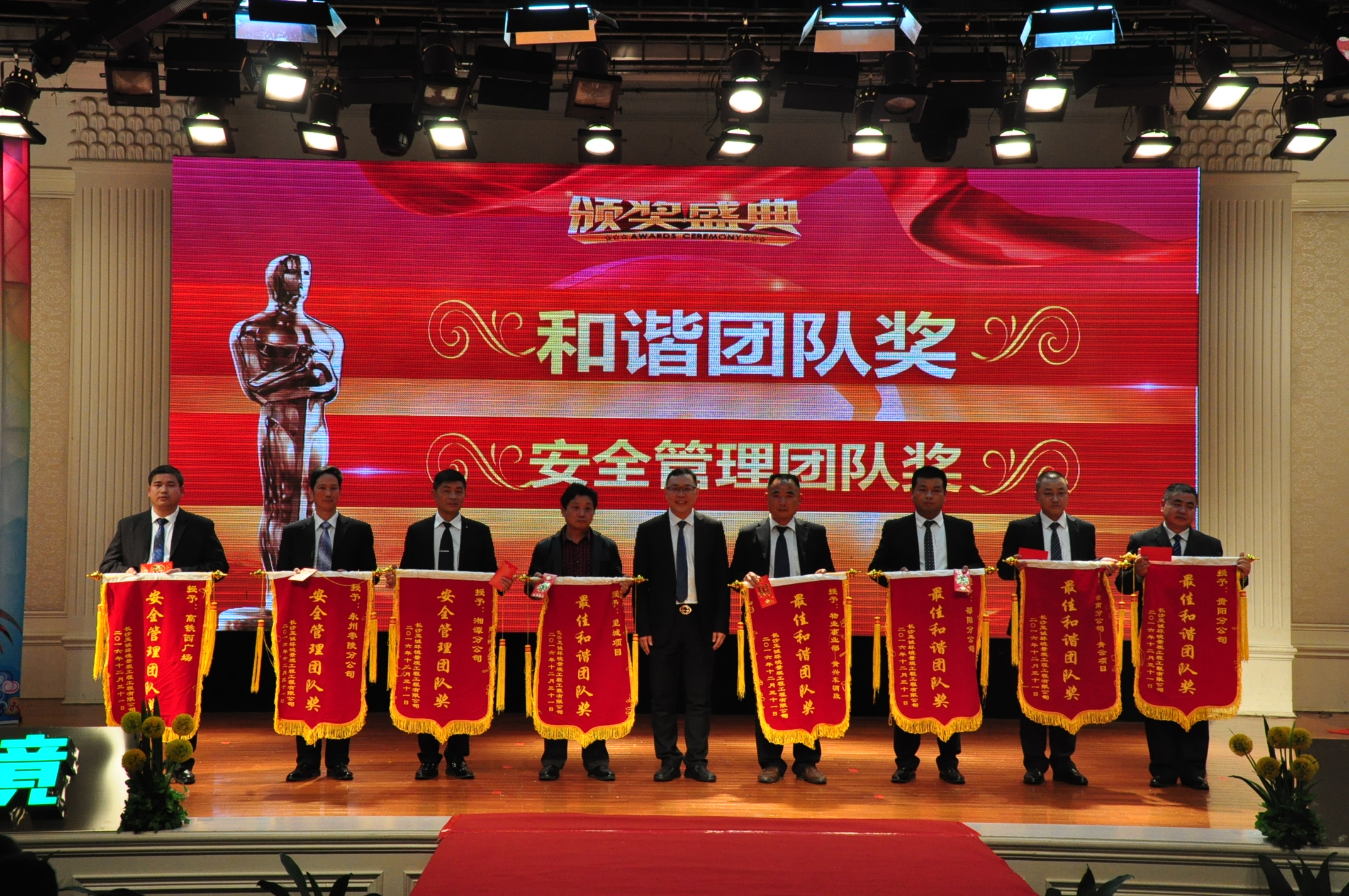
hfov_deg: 35.1
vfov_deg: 23.7
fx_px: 2133
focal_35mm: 57
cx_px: 674
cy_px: 448
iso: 1600
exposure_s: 1/200
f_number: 7.1
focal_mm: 38
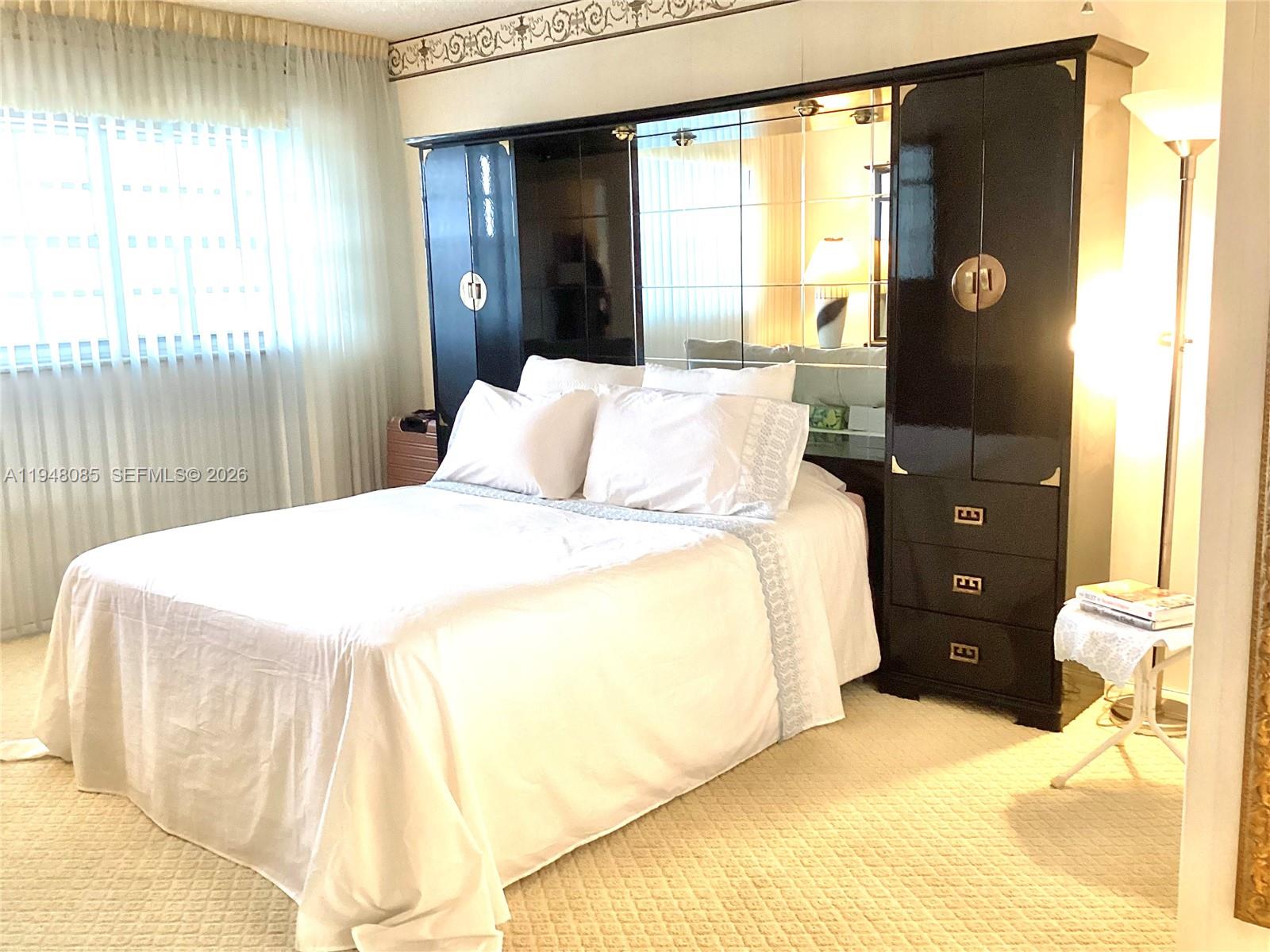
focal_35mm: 31
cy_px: 476
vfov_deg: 45.4
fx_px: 1137
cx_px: 635
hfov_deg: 58.4
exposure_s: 1/60
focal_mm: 3.3
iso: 160
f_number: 2.4
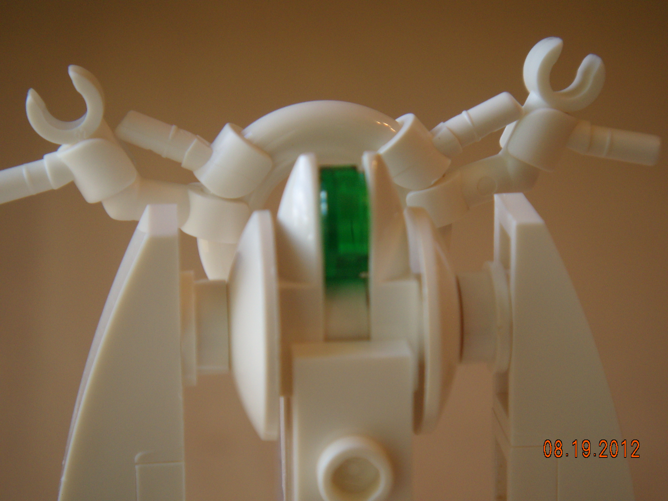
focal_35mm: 92
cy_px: 250
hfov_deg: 21.3
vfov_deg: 16.1
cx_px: 334
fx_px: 1775
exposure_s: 1/48.3
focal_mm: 15.4
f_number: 4.2
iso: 100
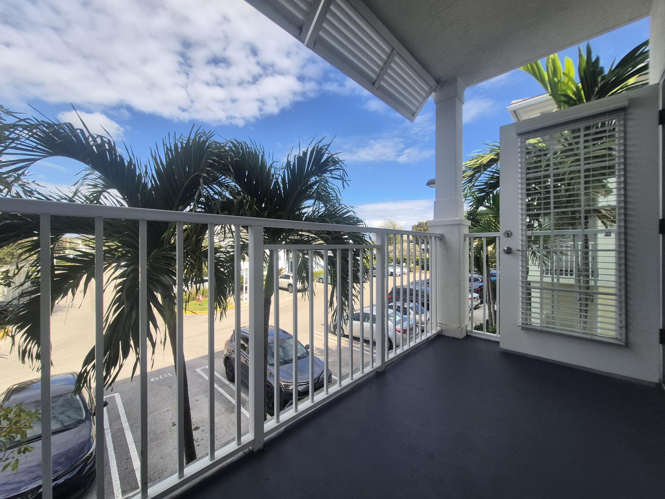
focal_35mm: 13
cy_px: 250
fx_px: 250
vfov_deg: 89.9
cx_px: 332
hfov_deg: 106.2
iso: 80
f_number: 2.2
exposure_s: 1/1996
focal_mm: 1.74
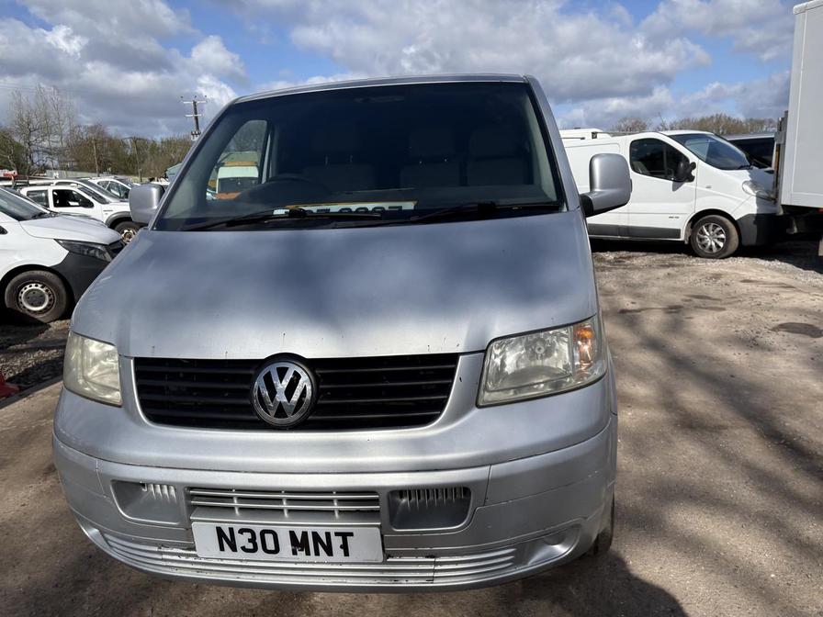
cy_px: 308
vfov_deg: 53.1
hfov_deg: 67.3
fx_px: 618
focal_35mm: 26
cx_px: 412
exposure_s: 1/5348
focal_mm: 5.96
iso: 50
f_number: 1.6
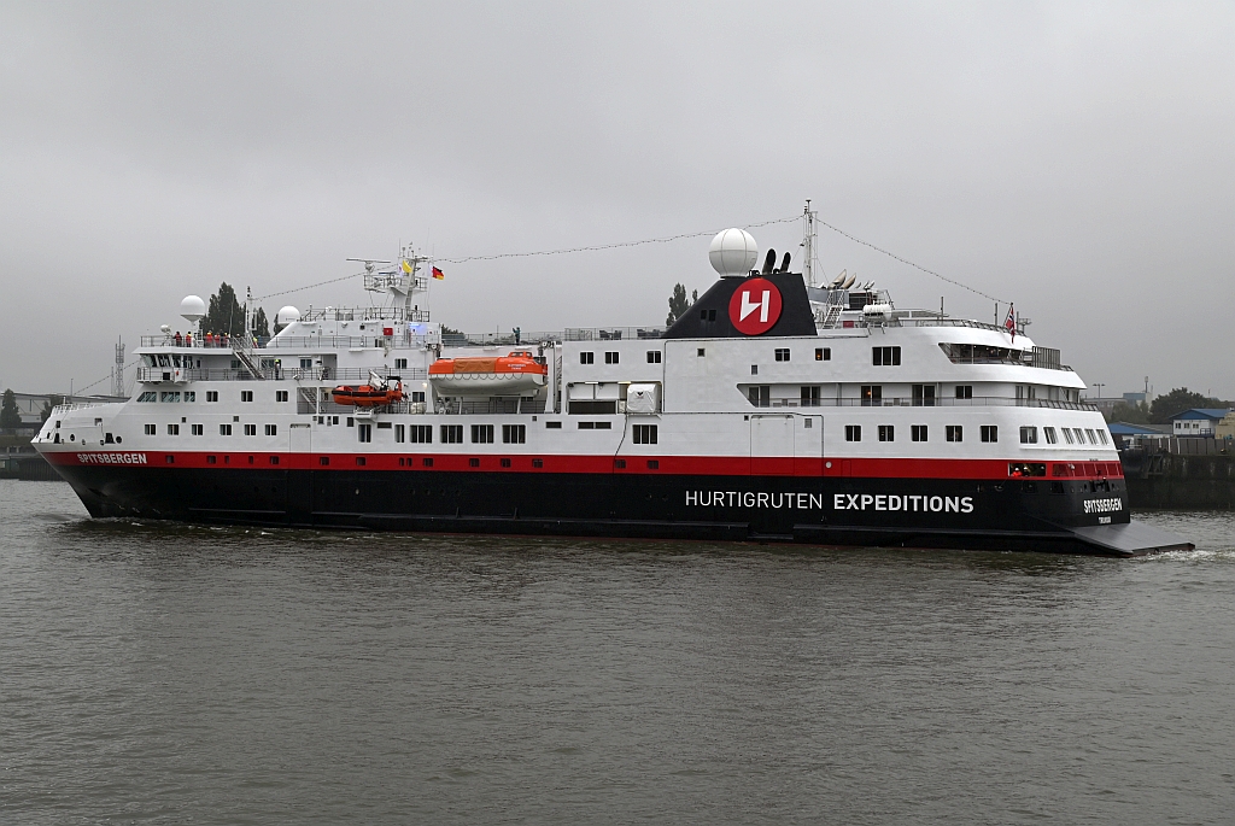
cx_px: 618
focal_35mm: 55
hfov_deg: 36.2
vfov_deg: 24.7
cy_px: 413
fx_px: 1889
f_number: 5.6
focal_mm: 55
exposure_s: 1/250
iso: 200
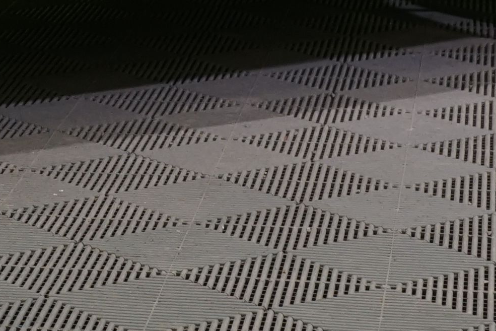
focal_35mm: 201
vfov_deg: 6.6
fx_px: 2770
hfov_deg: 10.0
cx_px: -156
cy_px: -371
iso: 500
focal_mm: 33
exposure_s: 1/30
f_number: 5
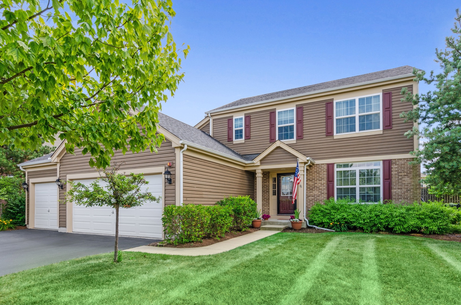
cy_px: 152
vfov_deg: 63.0
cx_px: 230
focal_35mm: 20
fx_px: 249
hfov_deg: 85.5
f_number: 10
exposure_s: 1/100
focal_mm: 13
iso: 200
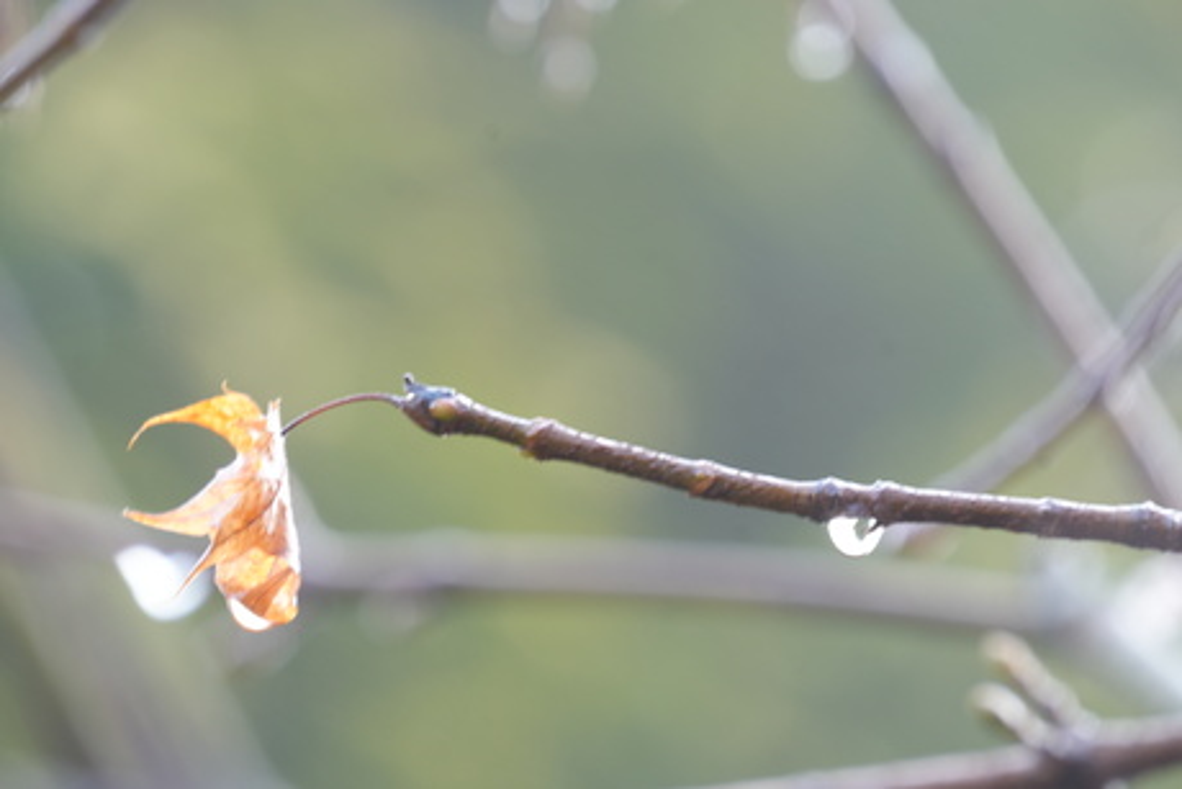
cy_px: 394
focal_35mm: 396
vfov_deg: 3.5
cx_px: 591
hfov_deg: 5.2
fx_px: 13005
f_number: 10
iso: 100
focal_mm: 264
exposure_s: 1/5
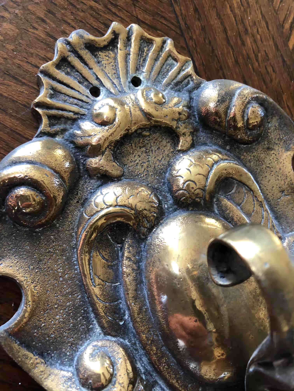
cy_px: 196
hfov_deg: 49.7
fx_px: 317
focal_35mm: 28
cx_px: 147
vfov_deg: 63.4
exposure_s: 1/17
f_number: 1.8
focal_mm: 3.99
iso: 40
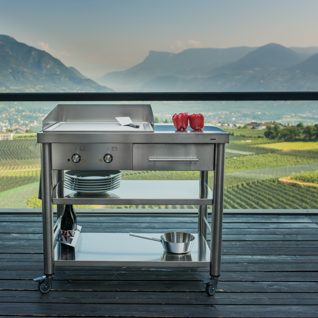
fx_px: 468
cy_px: 160
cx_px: 115
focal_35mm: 45
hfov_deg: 37.3
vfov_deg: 37.6
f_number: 5.6
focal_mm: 35
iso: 400
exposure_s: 1/1250
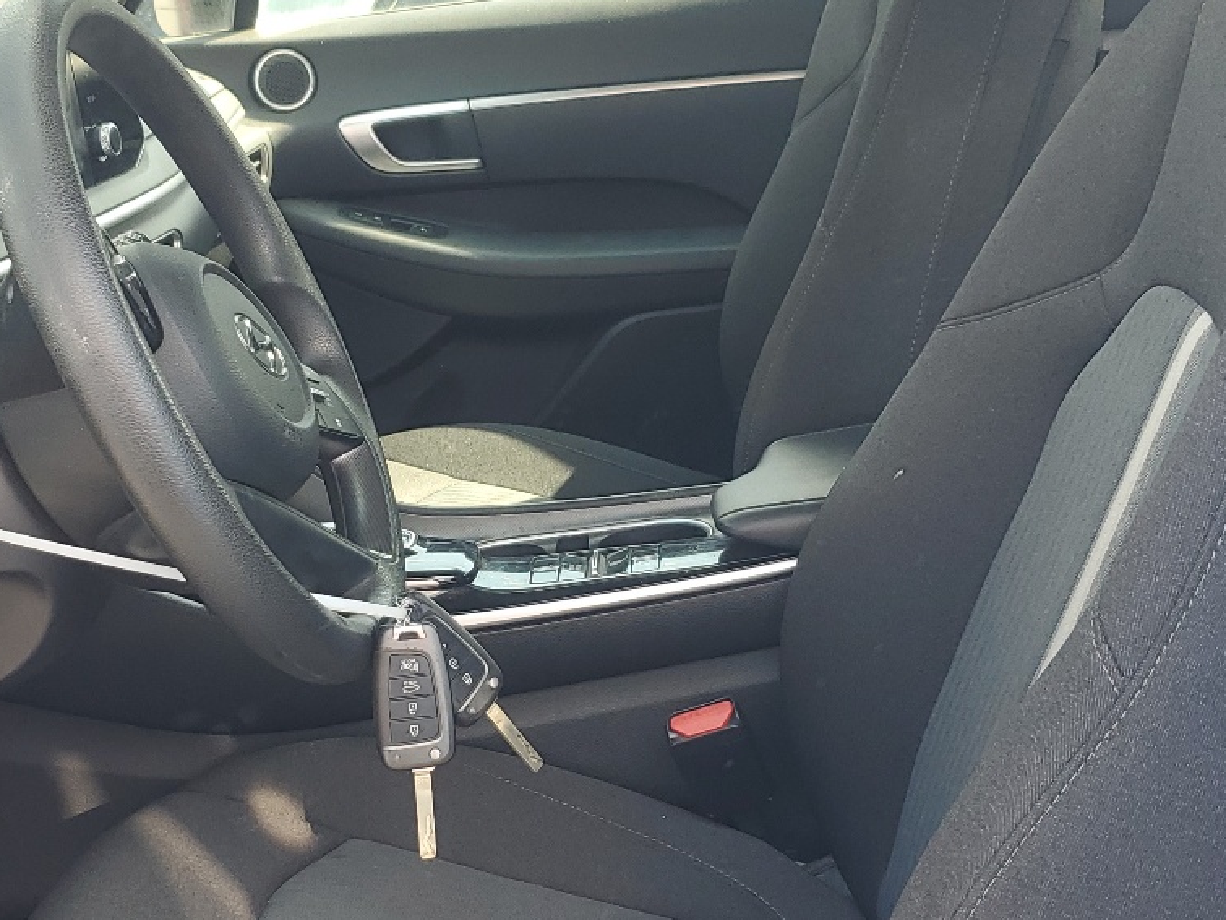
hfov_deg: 34.8
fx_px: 1948
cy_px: 634
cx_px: 488
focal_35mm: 55
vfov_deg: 26.4
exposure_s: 1/172
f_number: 1.5
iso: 50
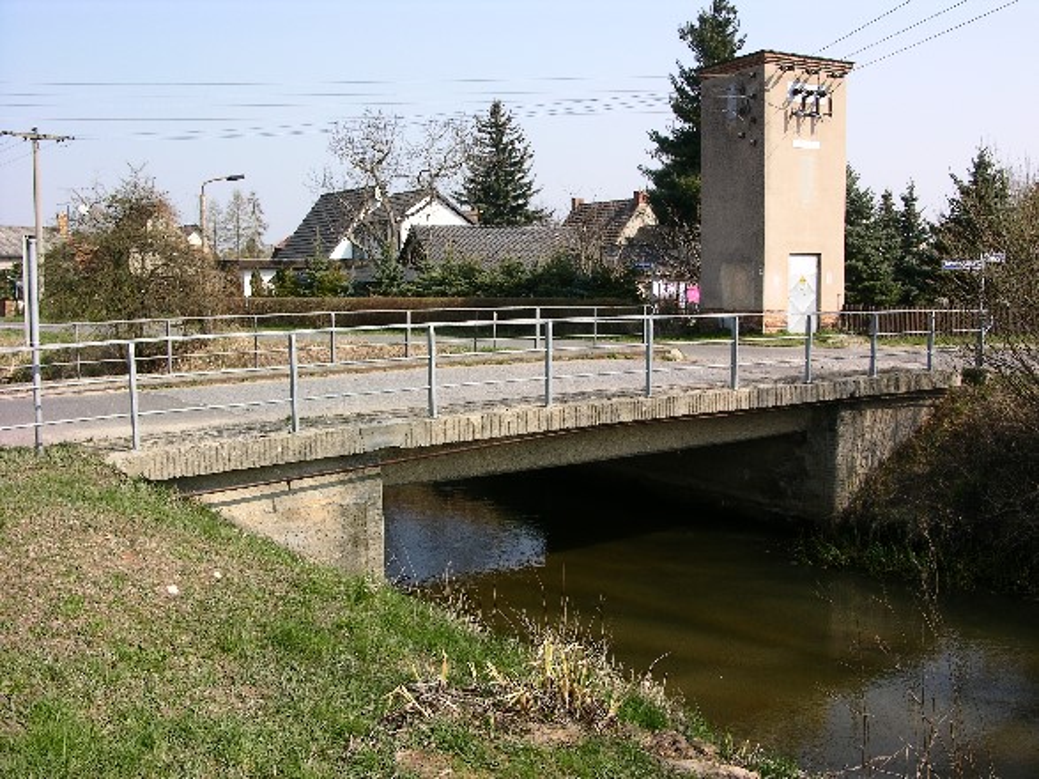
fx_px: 1050
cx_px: 520
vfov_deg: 40.7
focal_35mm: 35
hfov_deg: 52.6
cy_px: 390
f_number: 7.1
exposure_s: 1/111
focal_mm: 8.9
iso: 50
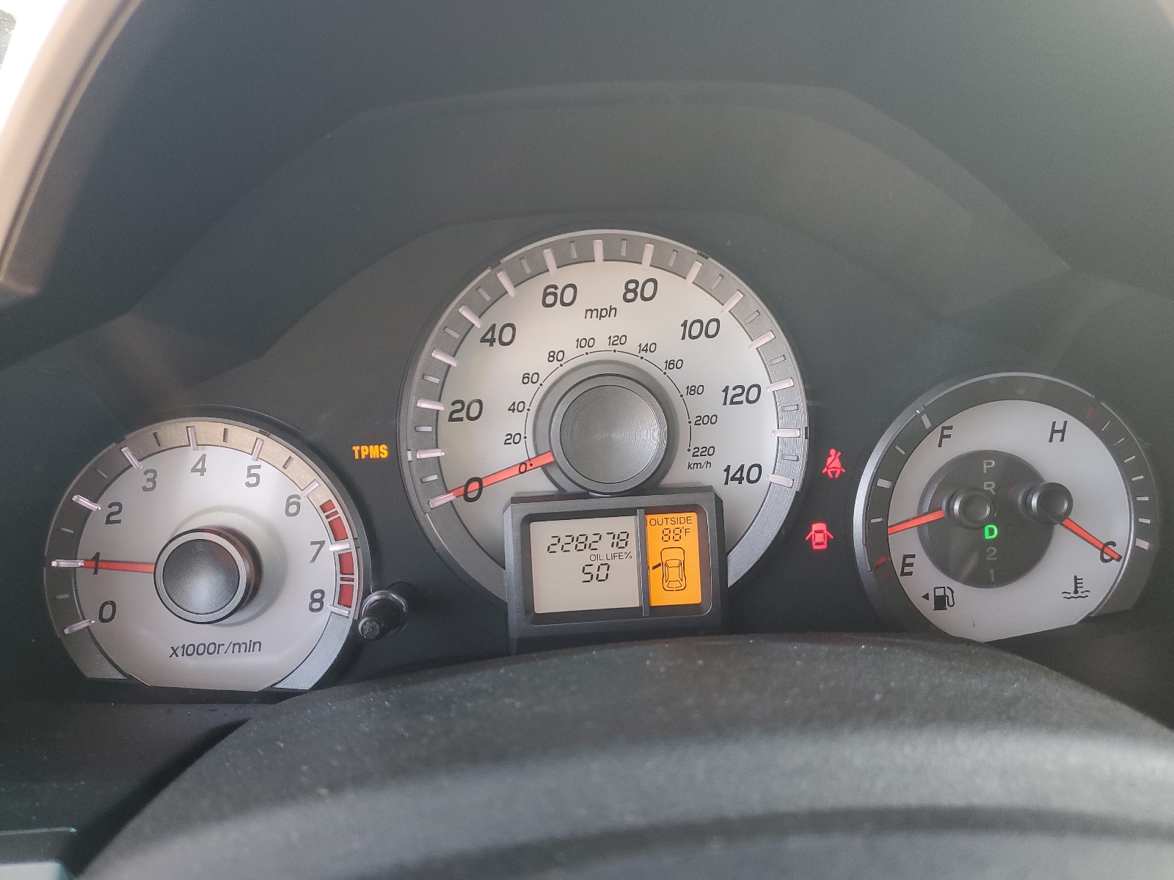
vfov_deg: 53.1
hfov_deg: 67.3
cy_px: 440
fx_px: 882
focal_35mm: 26
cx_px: 587
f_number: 1.5
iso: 87
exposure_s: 1/120
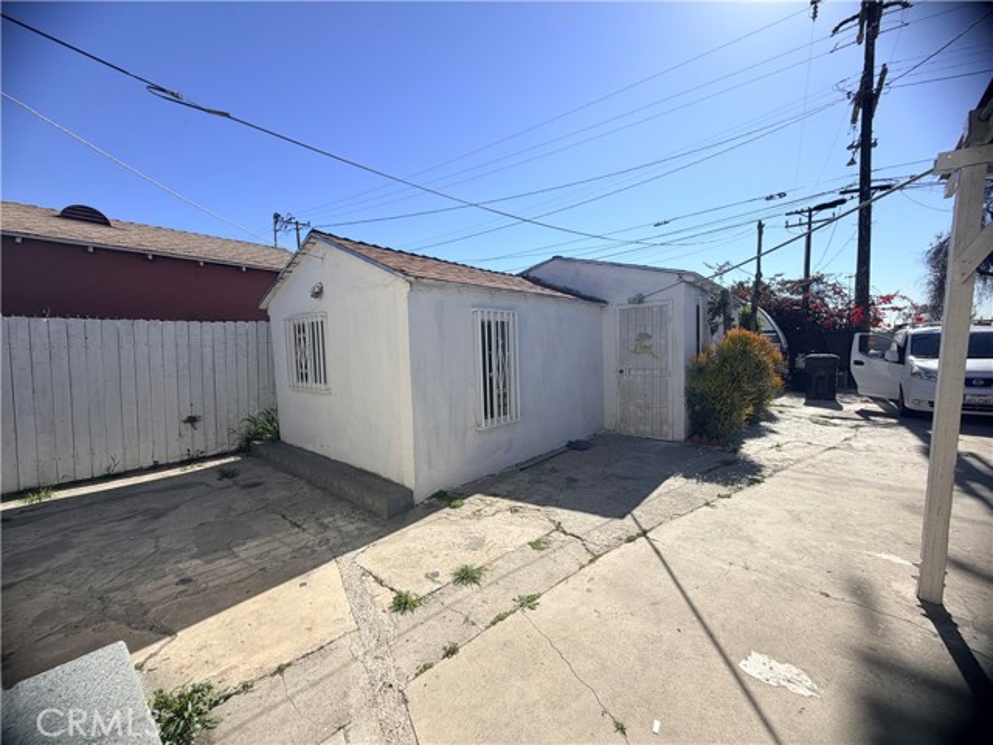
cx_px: 496
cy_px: 372
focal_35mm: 14
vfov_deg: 85.7
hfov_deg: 102.1
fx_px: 402
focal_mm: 2.22
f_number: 2.2
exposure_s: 1/1050
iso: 25
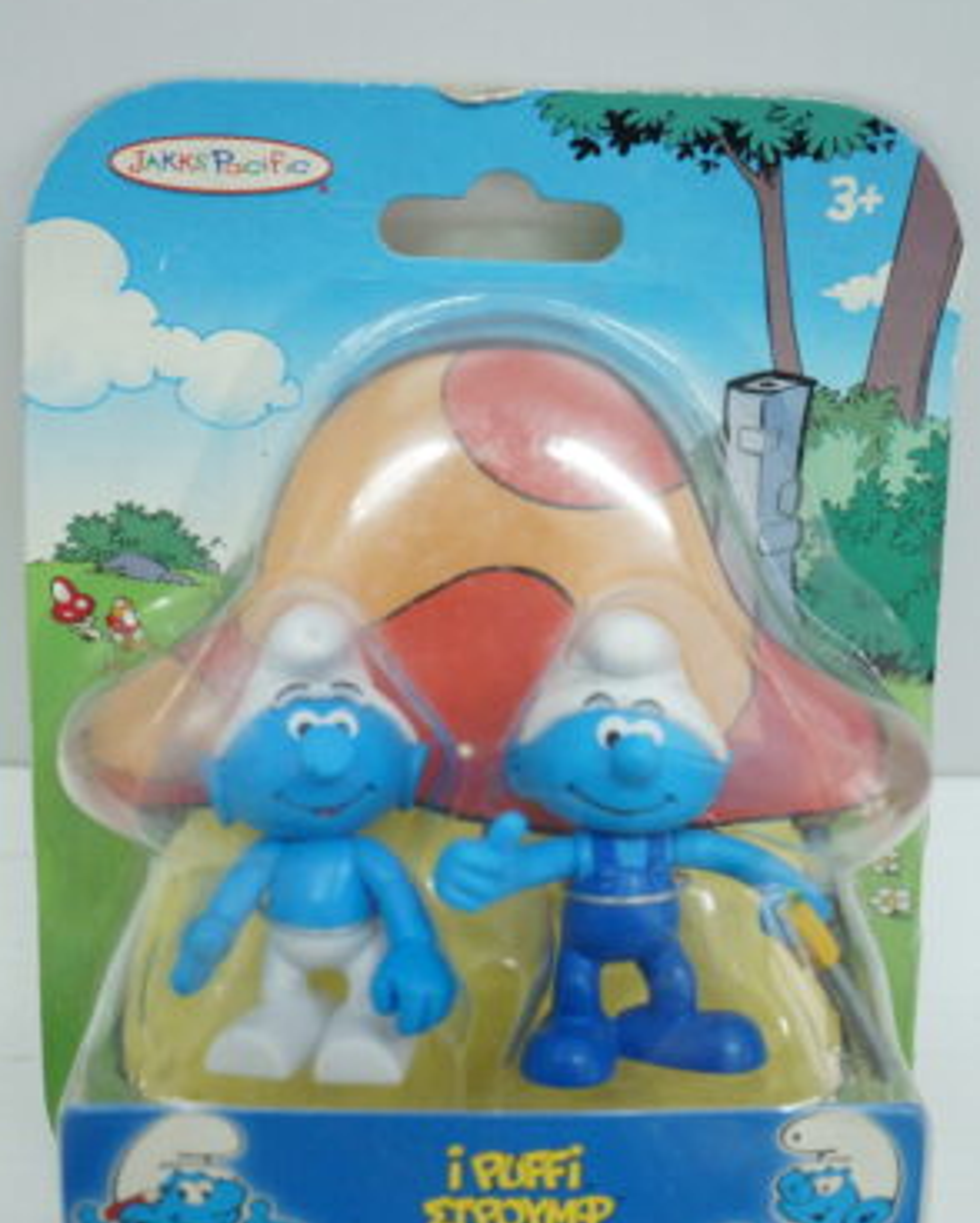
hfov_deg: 39.2
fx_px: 1377
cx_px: 487
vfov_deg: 47.9
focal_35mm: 38
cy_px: 648
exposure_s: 1/60
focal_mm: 22
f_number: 5.6
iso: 2000
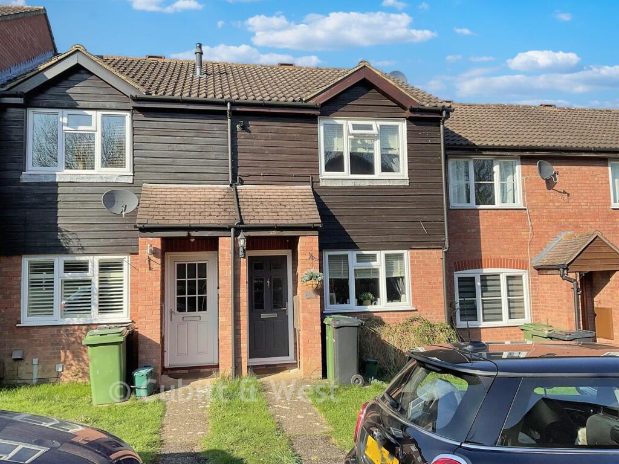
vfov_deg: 48.2
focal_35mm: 29
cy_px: 232
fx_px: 519
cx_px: 310
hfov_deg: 61.7
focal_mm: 3
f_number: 1.8
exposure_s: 1/1055
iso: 16
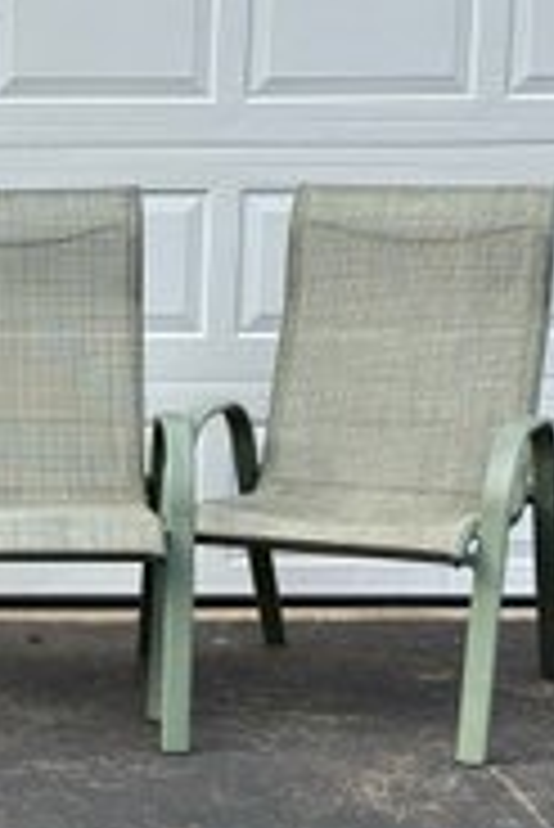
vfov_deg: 21.8
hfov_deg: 14.2
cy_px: 538
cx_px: -142
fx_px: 2143
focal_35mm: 93
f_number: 1.78
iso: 64
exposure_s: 1/1199
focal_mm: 6.86
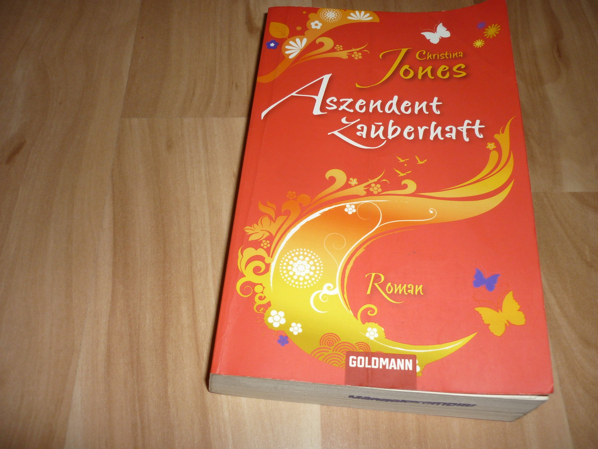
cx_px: 299
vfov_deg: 43.0
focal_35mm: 33
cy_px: 224
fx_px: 570
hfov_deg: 55.3
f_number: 2.8
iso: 100
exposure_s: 1/30
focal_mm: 5.5
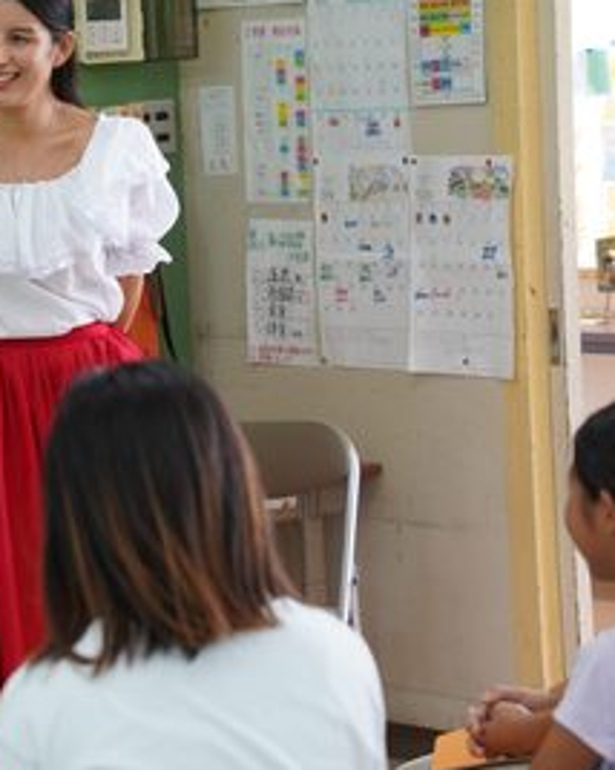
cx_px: 36
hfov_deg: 10.0
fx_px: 3485
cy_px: 440
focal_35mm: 153
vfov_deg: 12.6
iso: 400
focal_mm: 71
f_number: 4
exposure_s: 1/80
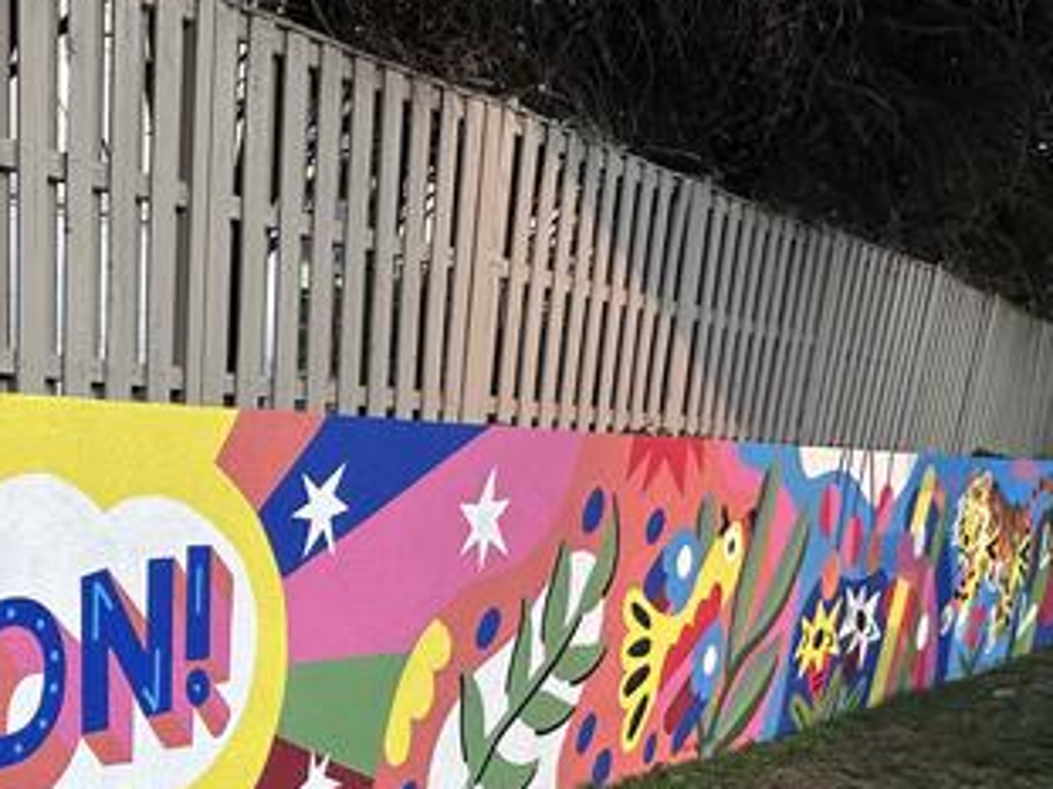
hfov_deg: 40.2
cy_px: 748
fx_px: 1095
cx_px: -139
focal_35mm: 36
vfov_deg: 36.5
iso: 40
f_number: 2.2
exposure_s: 1/234
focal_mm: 2.22
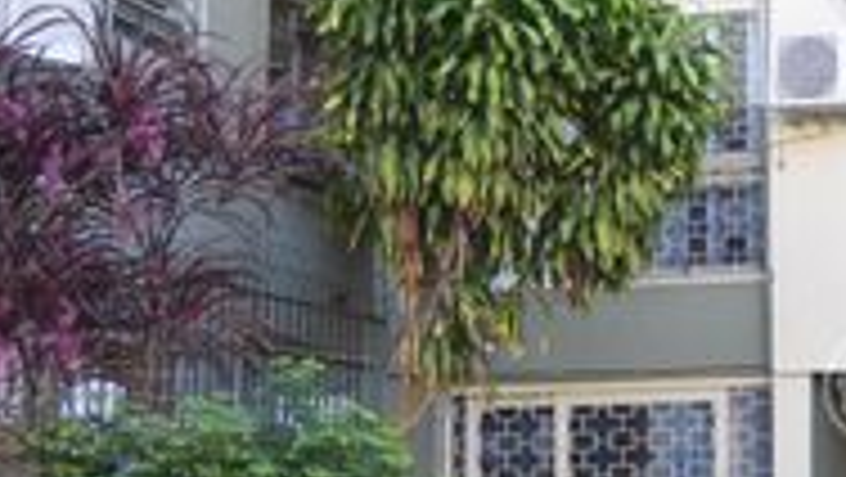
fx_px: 1616
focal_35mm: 72
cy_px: 387
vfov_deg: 16.7
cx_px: 1066
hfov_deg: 25.7
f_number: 3.5
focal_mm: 18
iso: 220
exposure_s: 1/125
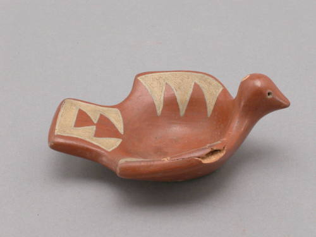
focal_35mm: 85
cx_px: 158
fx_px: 776
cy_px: 118
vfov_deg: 17.4
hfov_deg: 23.0
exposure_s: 1/4.5
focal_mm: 21.4
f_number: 7.6
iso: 100
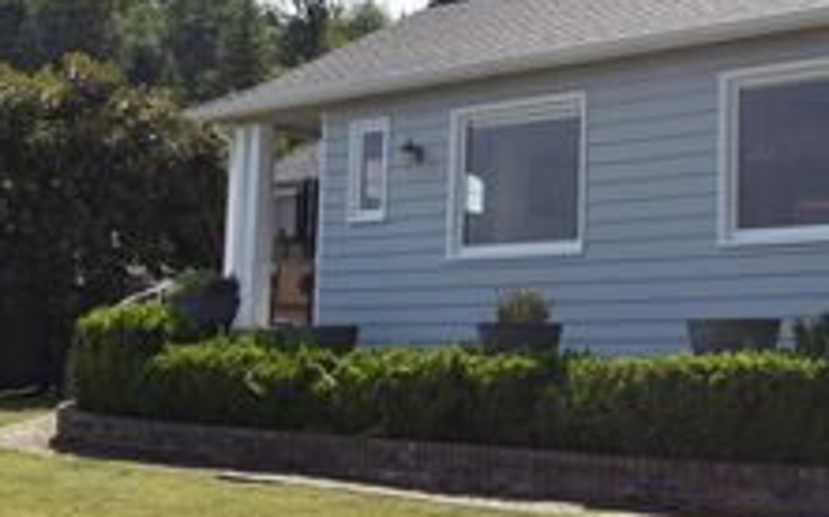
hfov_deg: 28.8
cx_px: 716
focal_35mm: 69
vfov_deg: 18.8
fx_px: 1559
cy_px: 193
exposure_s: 1/200
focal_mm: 20
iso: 100
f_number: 10
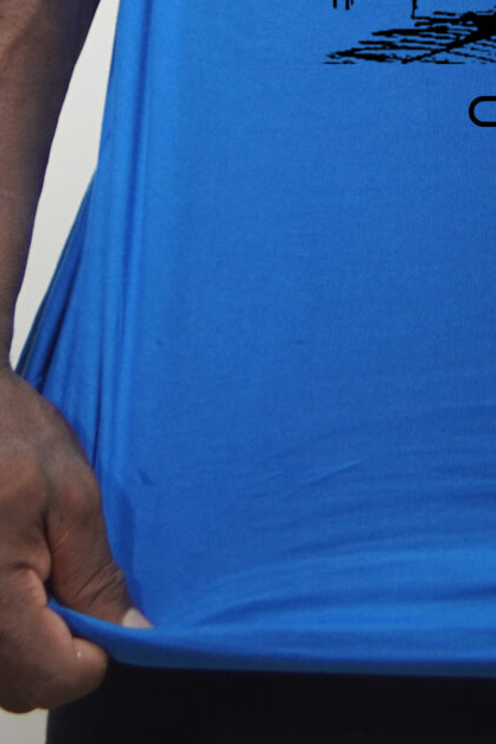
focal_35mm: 202
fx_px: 4175
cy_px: -565
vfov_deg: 9.7
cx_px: 621
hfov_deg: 6.7
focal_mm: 33
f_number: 1.8
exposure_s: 1/160
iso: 100
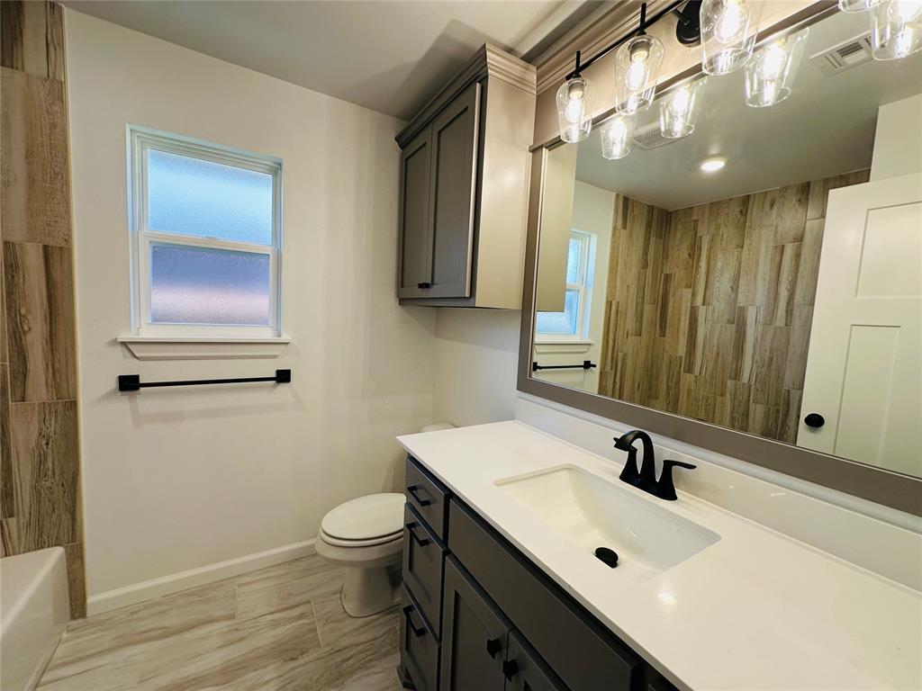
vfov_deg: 85.7
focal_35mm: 14
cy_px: 346
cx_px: 461
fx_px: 373
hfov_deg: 102.1
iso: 100
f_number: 2.2
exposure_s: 1/120
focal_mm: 2.22
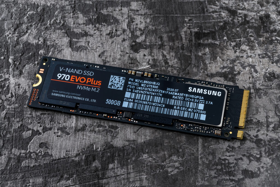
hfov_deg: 33.4
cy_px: 94
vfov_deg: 22.6
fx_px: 467
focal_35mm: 60
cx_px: 140
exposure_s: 1/100
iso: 100
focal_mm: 60
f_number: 18
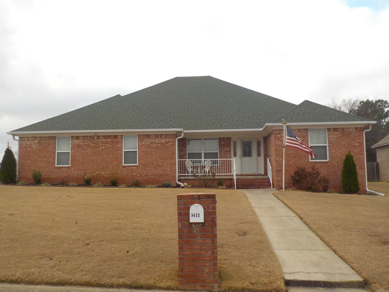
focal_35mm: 30
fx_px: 337
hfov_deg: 60.0
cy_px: 146
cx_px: 194
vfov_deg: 46.8
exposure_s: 1/500
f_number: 3.3
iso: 125
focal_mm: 4.1
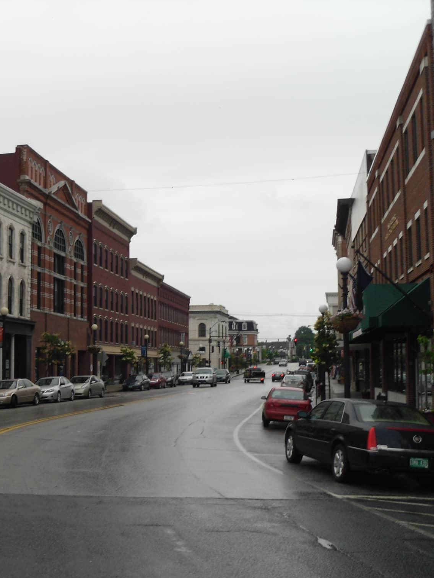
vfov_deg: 41.2
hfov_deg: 30.6
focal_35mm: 46
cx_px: 76
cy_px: 292
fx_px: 769
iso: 80
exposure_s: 1/66
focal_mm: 6
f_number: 8.1
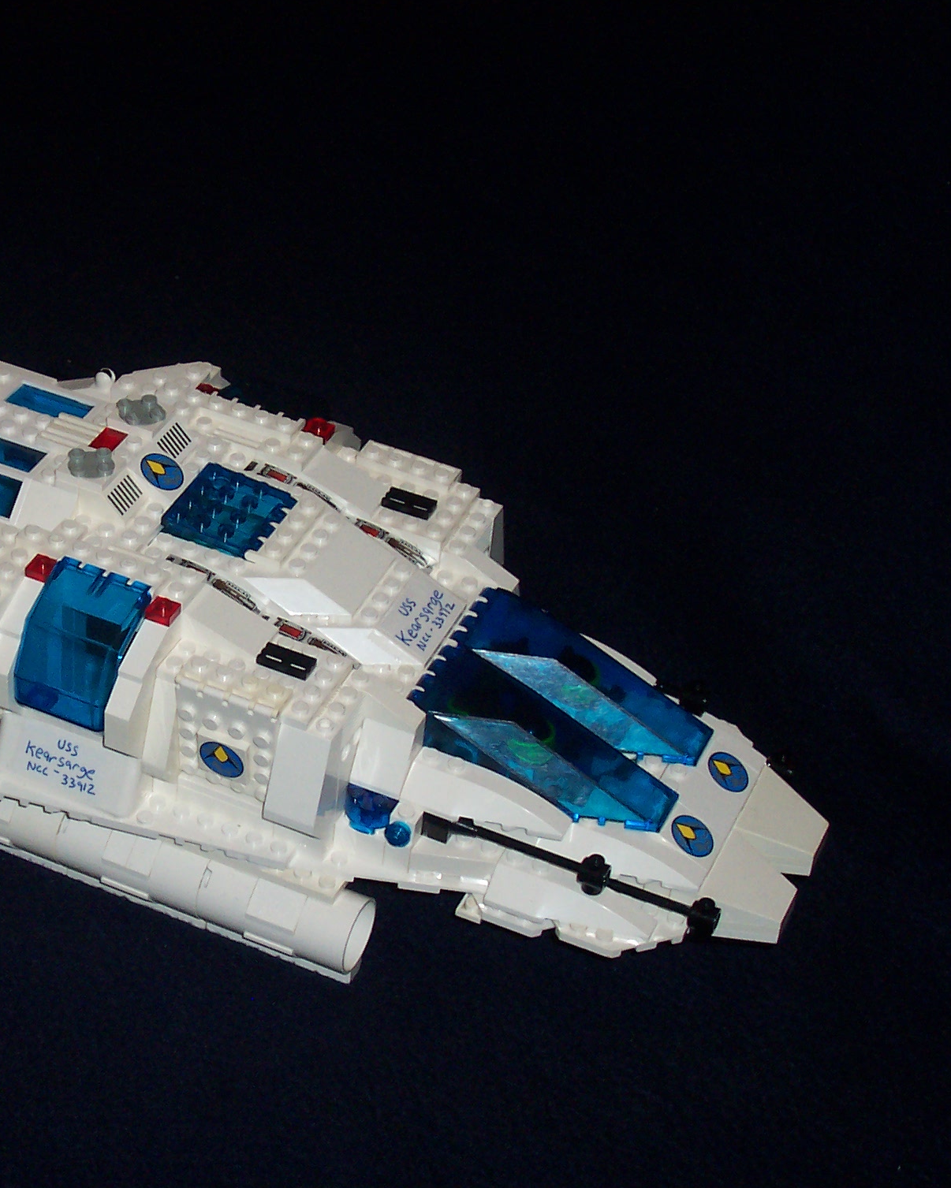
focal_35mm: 75
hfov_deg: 20.2
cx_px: 163
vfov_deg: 25.4
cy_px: 592
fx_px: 2638
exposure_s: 1/60
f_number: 3.4
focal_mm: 8.6
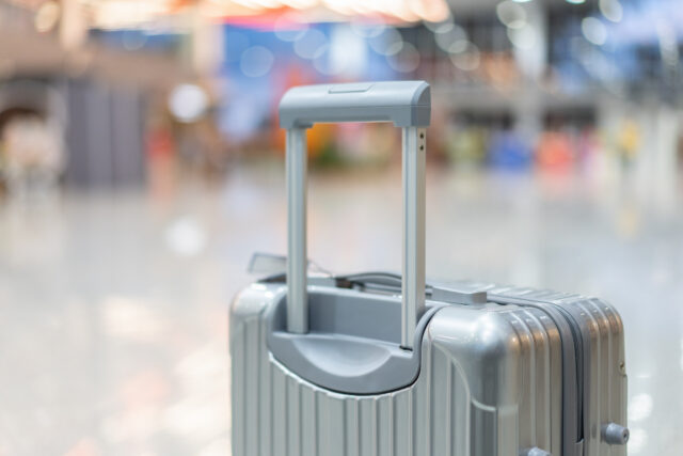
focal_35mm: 55
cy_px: 228
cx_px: 342
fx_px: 1044
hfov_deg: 36.2
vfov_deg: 24.6
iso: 640
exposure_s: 1/250
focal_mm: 55
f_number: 1.8
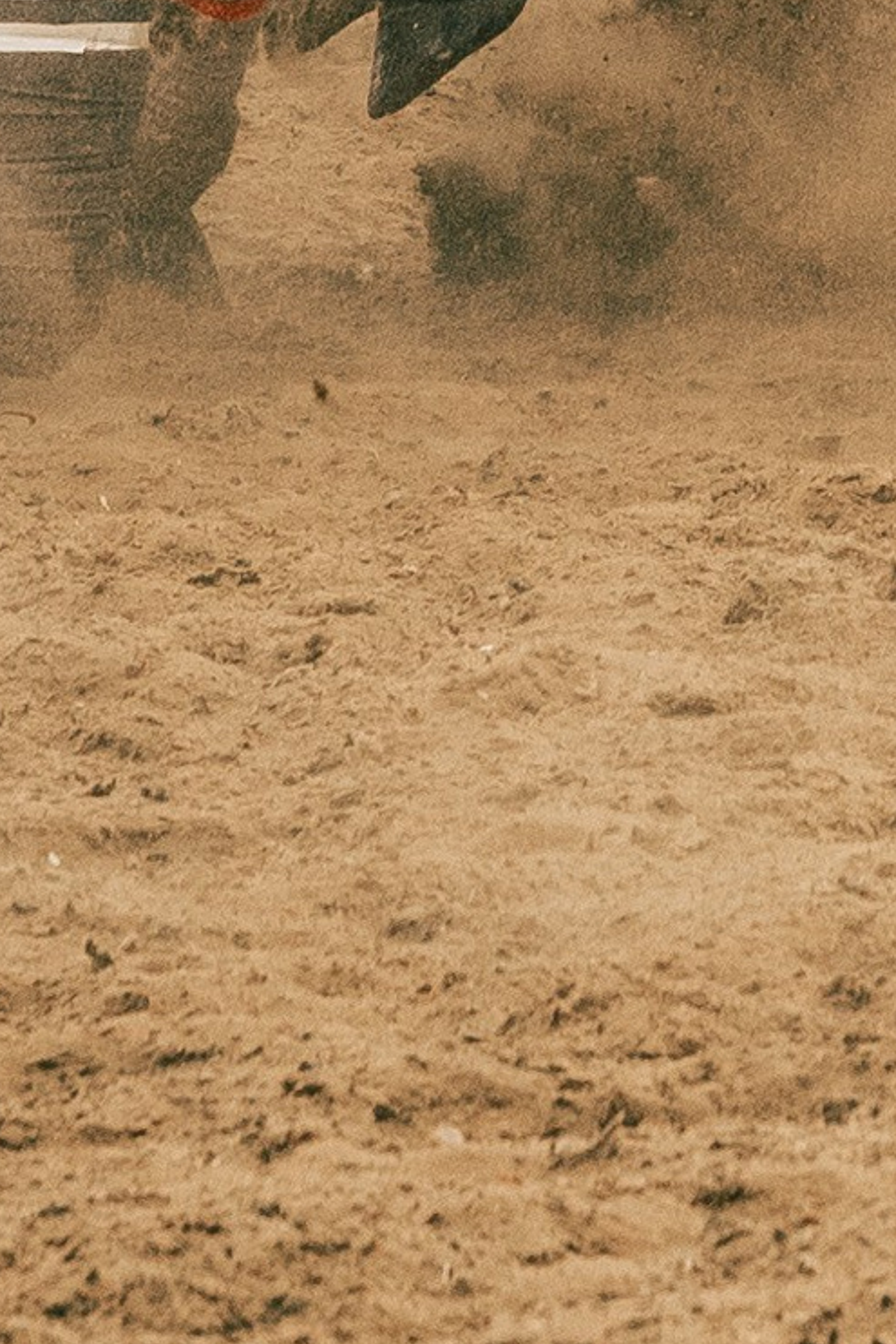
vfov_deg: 3.1
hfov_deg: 2.1
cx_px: 1392
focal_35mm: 657
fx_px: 24515
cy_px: -1759
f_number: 5
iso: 800
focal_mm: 85
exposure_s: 1/2500
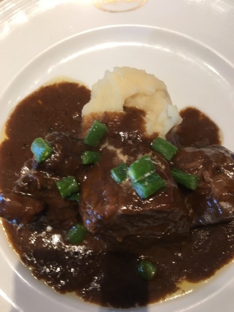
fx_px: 261
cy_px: 156
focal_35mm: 29
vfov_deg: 61.7
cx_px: 117
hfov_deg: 48.2
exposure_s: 1/30
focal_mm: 4.15
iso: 64
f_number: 2.2
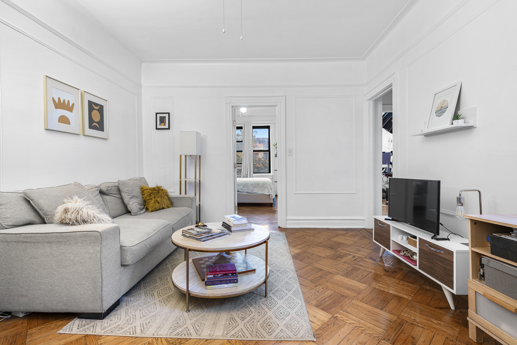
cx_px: 258
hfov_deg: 96.7
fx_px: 230
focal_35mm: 16
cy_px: 172
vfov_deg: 73.7
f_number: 9
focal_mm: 16
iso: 100
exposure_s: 1.3
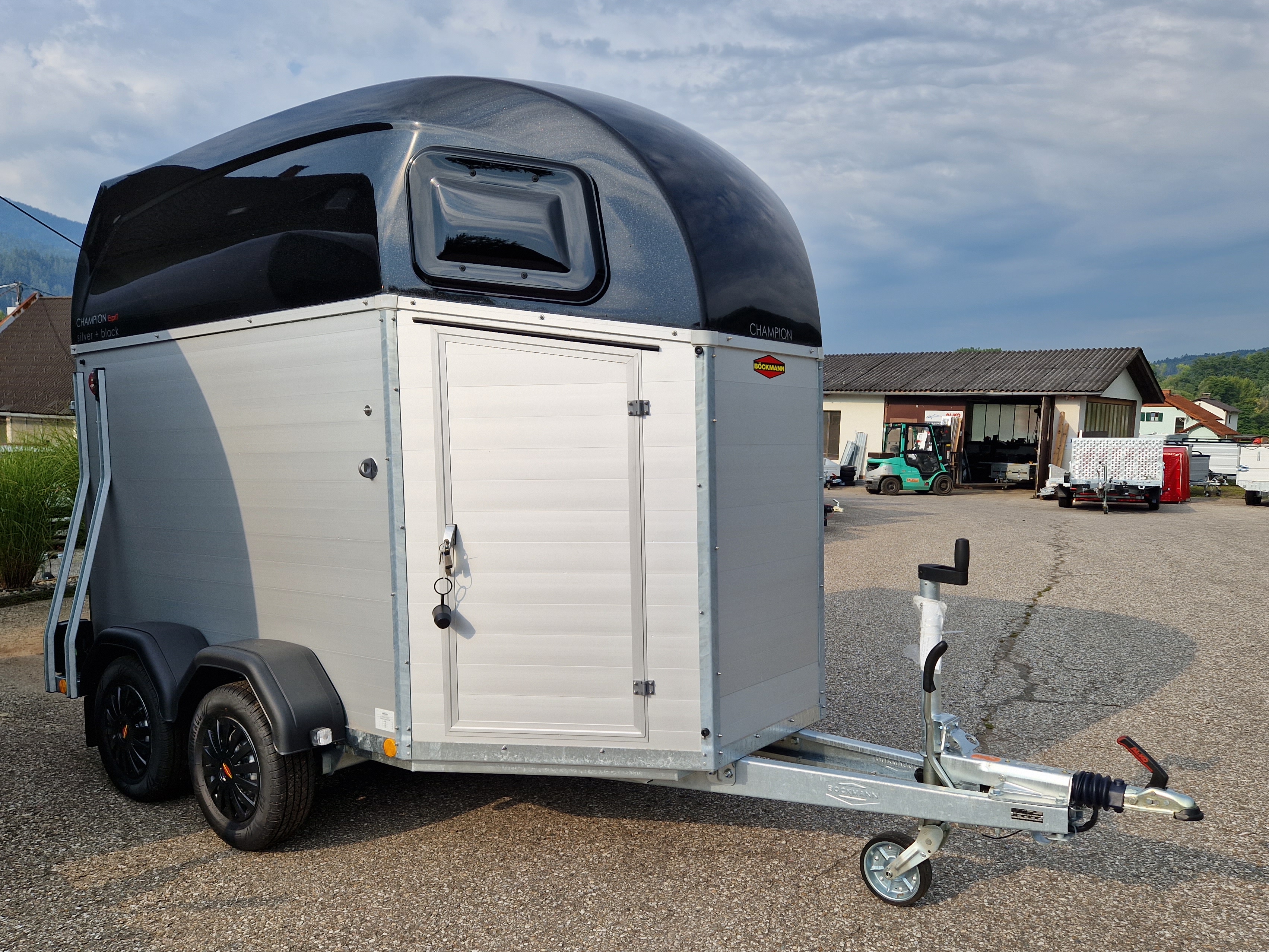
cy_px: 506
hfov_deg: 65.3
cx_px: 650
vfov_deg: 51.3
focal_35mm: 27
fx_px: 990
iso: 50
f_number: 1.8
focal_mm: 5.4
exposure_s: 1/2288
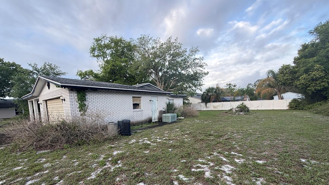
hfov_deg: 99.4
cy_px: 119
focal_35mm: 16
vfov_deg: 65.8
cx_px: 162
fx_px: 140
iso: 50
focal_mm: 2.22
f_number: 2.2
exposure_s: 1/183
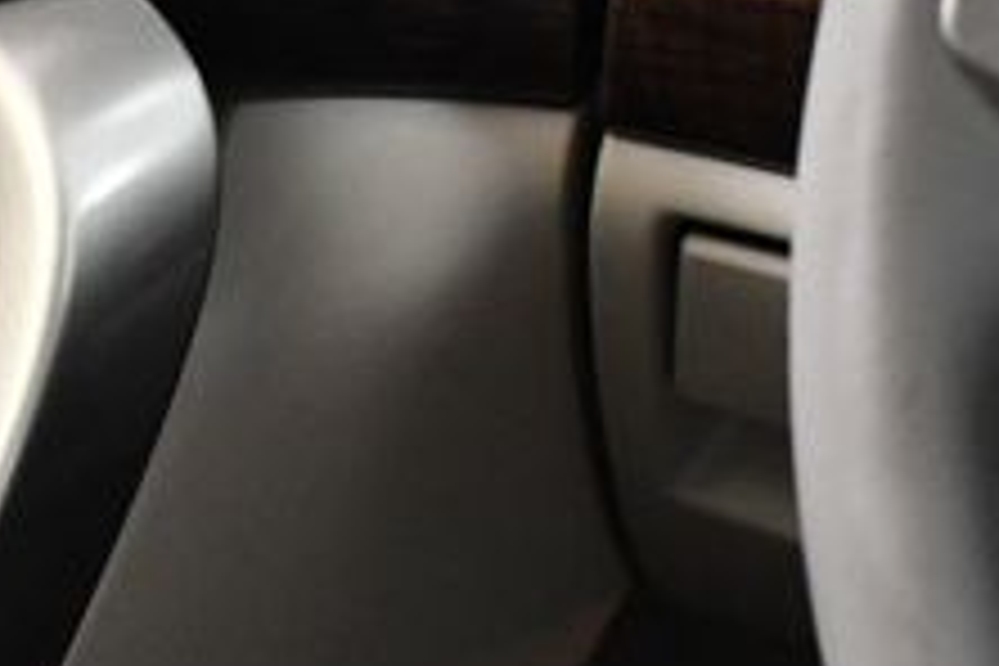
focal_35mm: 104
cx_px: 99
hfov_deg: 19.3
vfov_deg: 13.2
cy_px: 328
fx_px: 2886
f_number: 3.5
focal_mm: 18
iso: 3200
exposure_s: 1/80
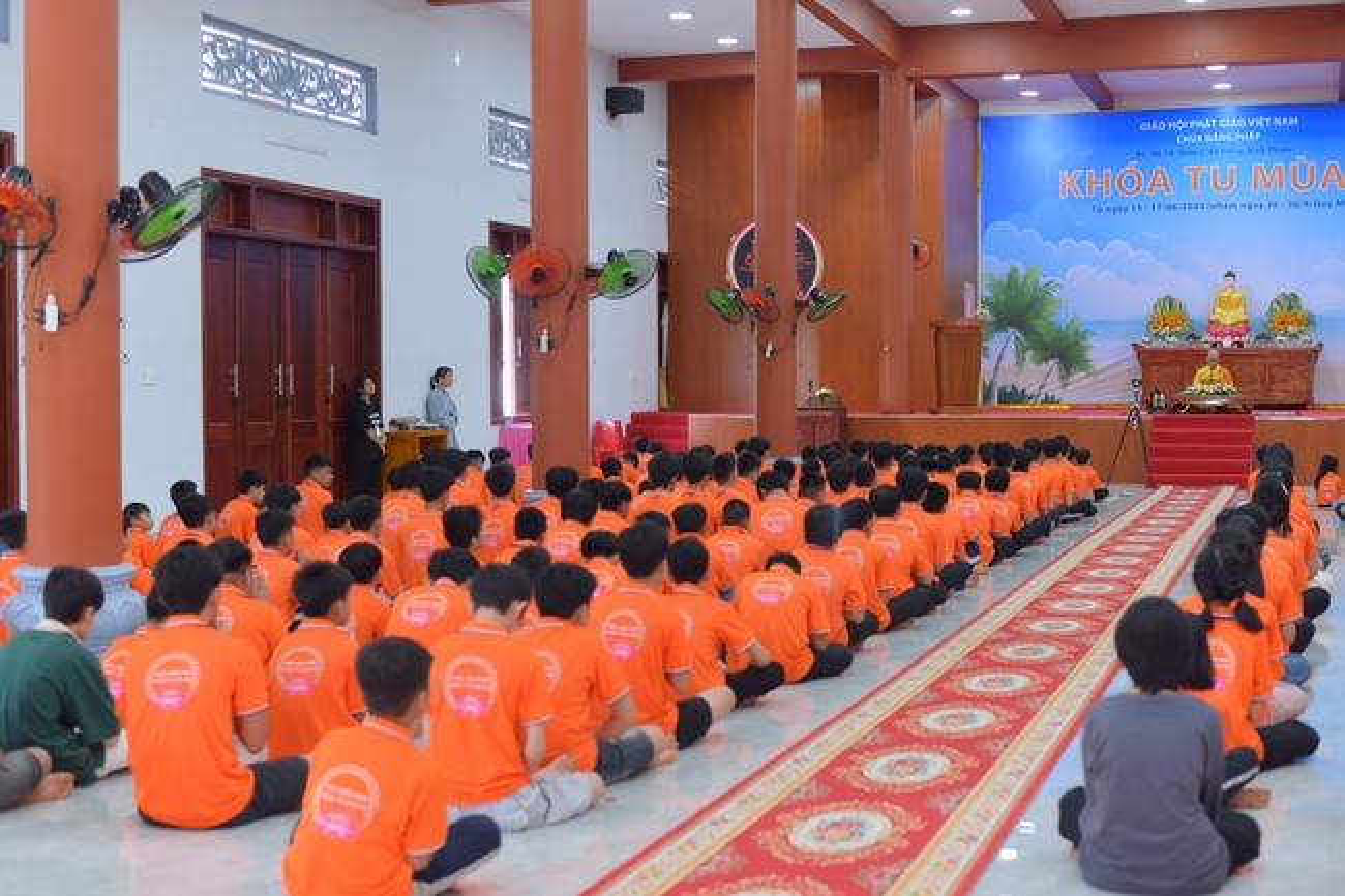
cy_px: 448
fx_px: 1867
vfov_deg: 27.0
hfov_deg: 39.6
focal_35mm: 50
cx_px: 672
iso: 320
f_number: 2.8
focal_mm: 50
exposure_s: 1/80
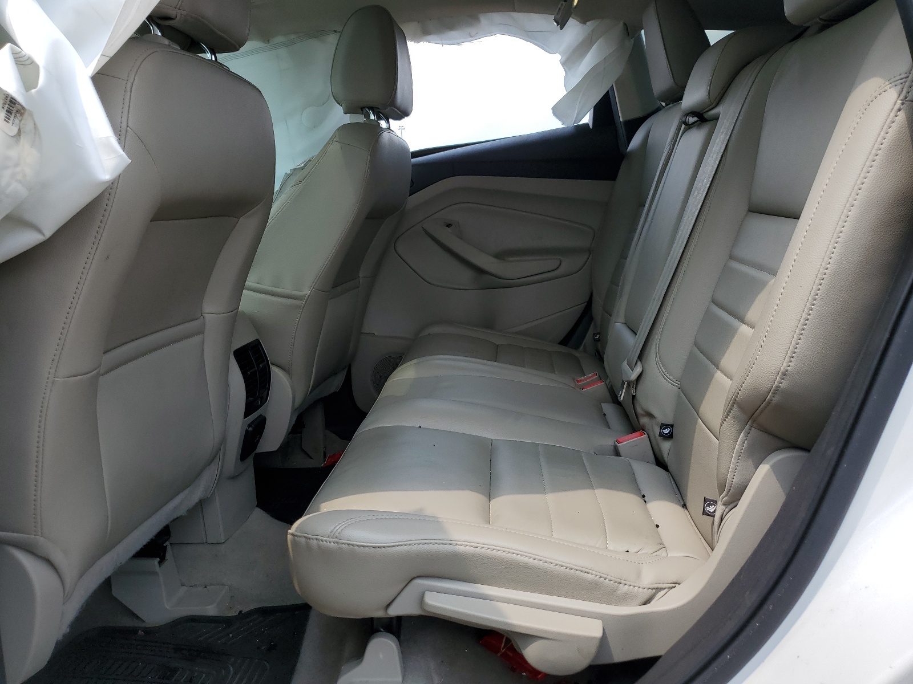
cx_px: 456
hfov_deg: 67.3
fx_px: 686
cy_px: 342
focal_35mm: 26
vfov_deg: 53.1
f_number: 1.5
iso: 50
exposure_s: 1/1250
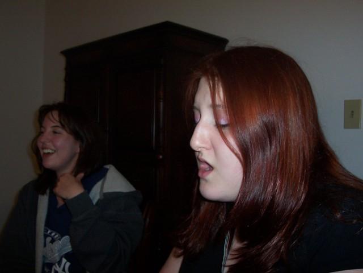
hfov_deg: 50.1
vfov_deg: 38.7
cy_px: 136
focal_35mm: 37
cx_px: 182
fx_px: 388
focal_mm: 5.6
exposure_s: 1/60
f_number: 2.8
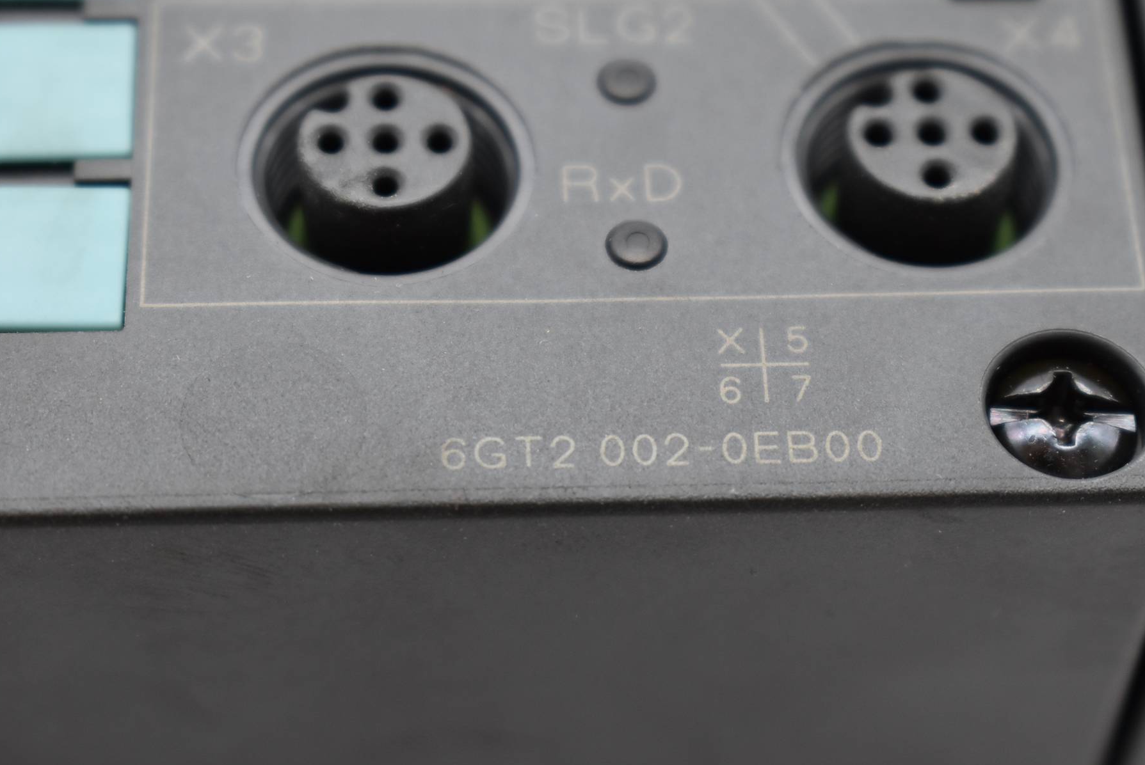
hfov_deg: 20.5
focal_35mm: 100
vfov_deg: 13.8
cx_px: 611
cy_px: 396
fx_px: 3170
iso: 400
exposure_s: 1/125
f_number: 5.6
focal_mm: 55
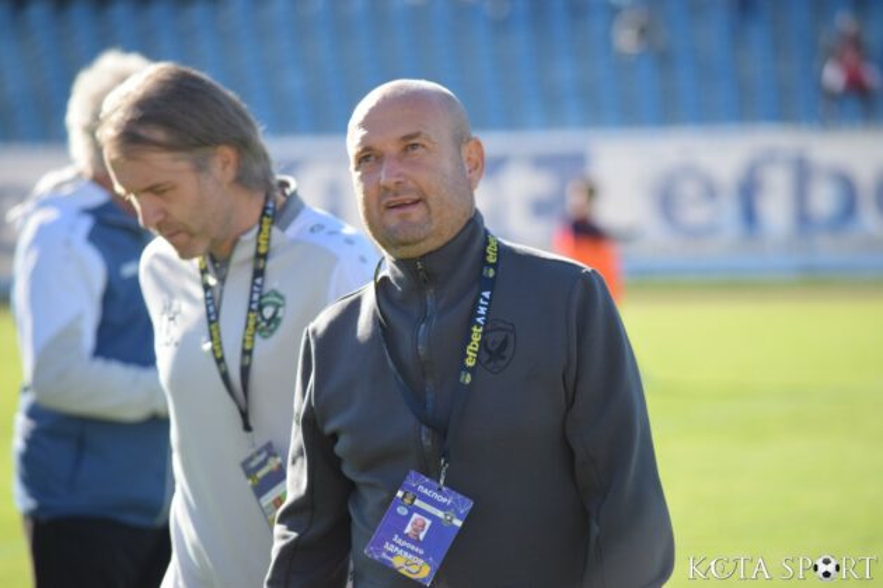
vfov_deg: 5.0
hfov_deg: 7.4
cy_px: 294
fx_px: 6806
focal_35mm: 278
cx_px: 442
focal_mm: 185
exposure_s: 1/800
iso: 400
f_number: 5
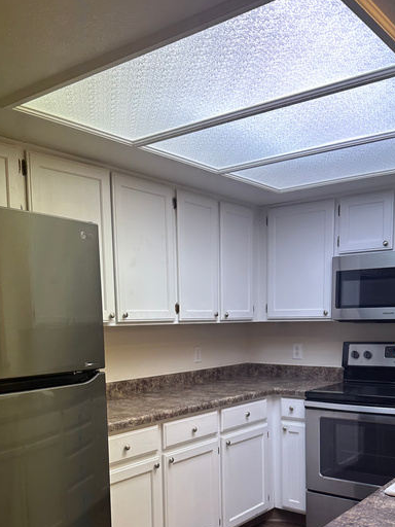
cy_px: 383
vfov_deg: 49.7
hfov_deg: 39.6
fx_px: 548
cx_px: 210
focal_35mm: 36
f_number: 1.78
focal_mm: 6.86
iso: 100
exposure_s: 1/120
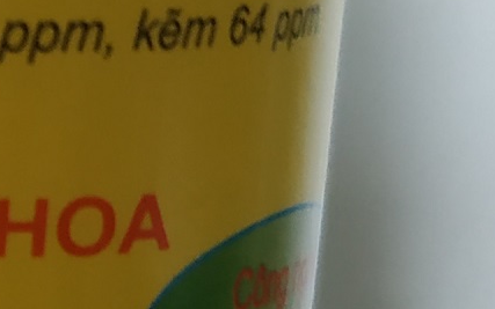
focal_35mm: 159
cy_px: 410
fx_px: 2145
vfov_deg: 8.1
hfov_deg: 11.8
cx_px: -490
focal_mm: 3.94
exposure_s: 1/25
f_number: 1.9
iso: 250
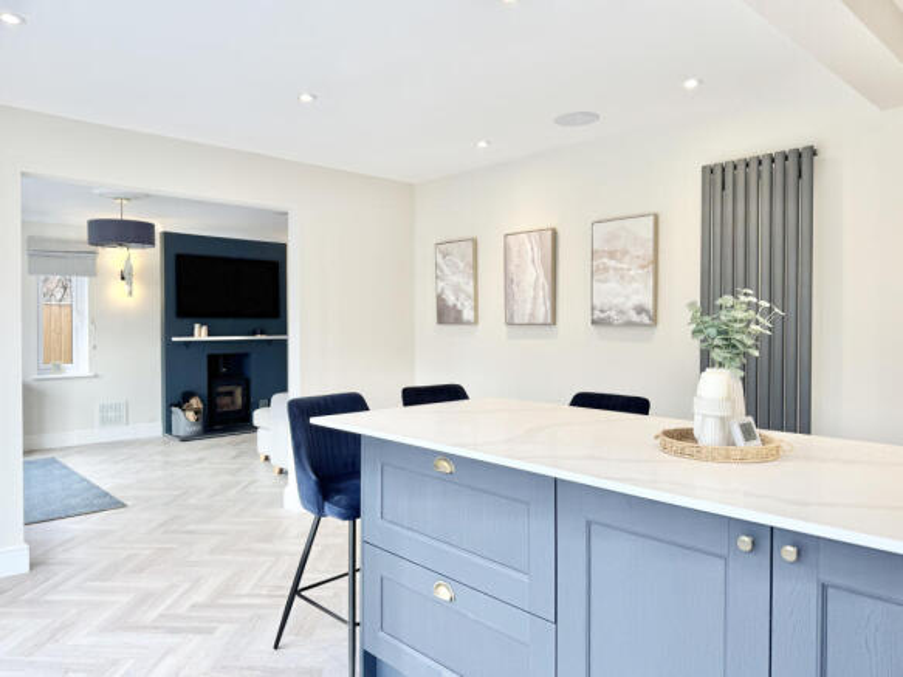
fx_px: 626
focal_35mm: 24
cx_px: 452
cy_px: 338
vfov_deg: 56.8
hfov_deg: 71.6
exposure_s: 1/153
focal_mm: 6.76
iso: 64
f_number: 1.78
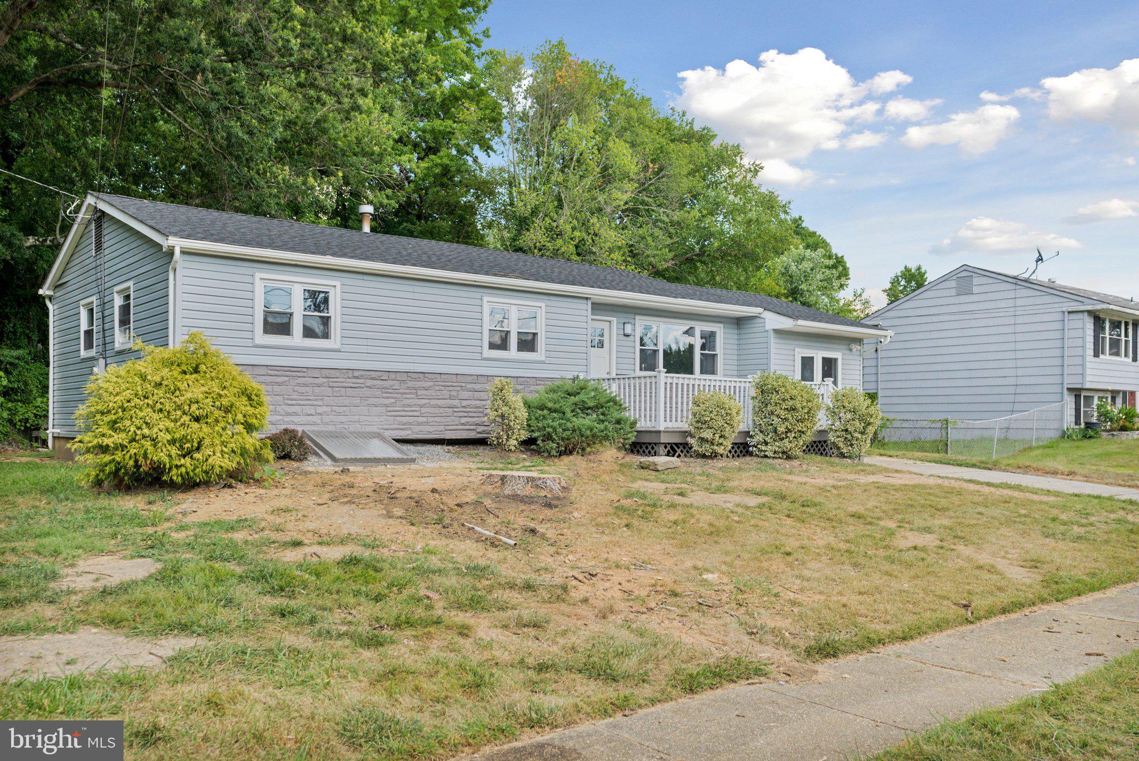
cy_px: 380
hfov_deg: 63.6
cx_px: 570
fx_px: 918
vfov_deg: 45.0
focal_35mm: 29
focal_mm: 29
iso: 250
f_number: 5.6
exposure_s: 1/40
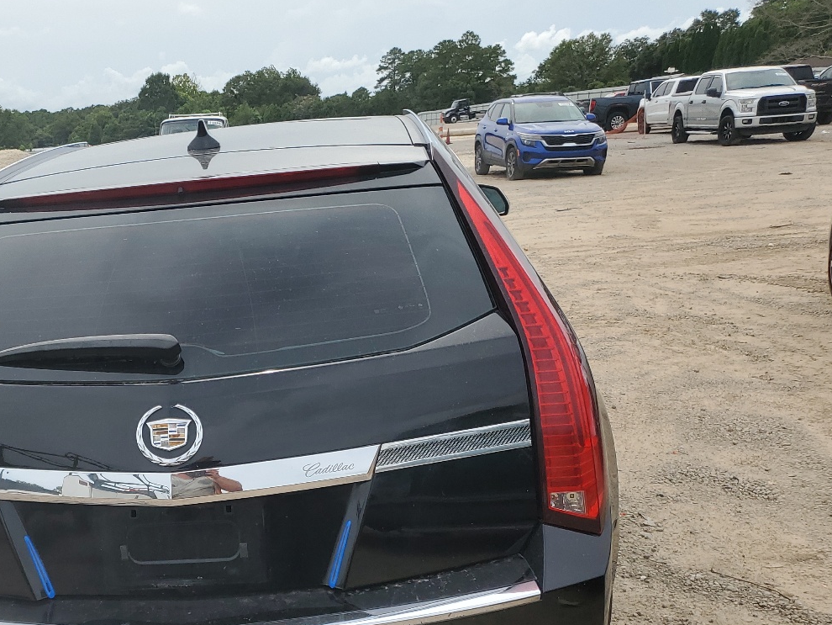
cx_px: 206
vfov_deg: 33.4
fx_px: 1010
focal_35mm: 42
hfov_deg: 43.3
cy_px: 493
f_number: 1.5
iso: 50
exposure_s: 1/3333
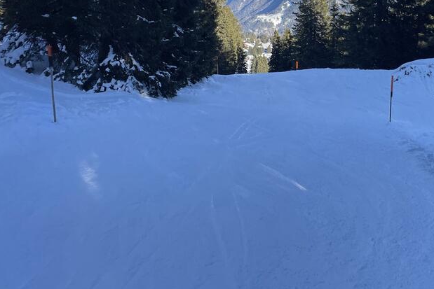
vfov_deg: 28.7
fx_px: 543
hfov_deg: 42.5
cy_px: 29
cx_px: 314
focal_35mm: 45
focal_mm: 4.2
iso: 32
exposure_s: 1/1595
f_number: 1.6
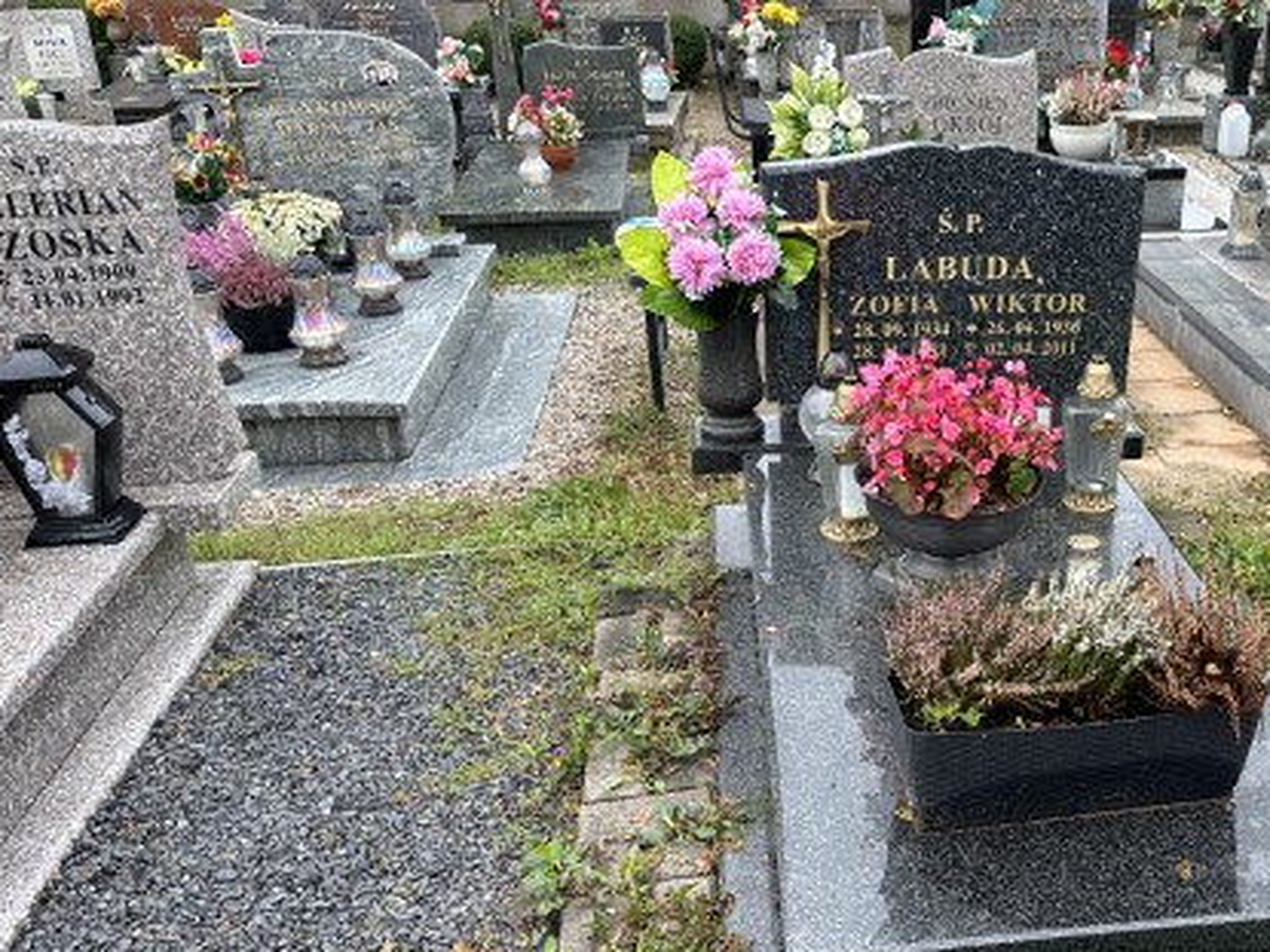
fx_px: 1357
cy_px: 539
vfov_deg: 38.6
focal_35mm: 37
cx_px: 970
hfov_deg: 48.0
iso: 80
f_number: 1.78
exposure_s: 1/349
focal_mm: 6.86
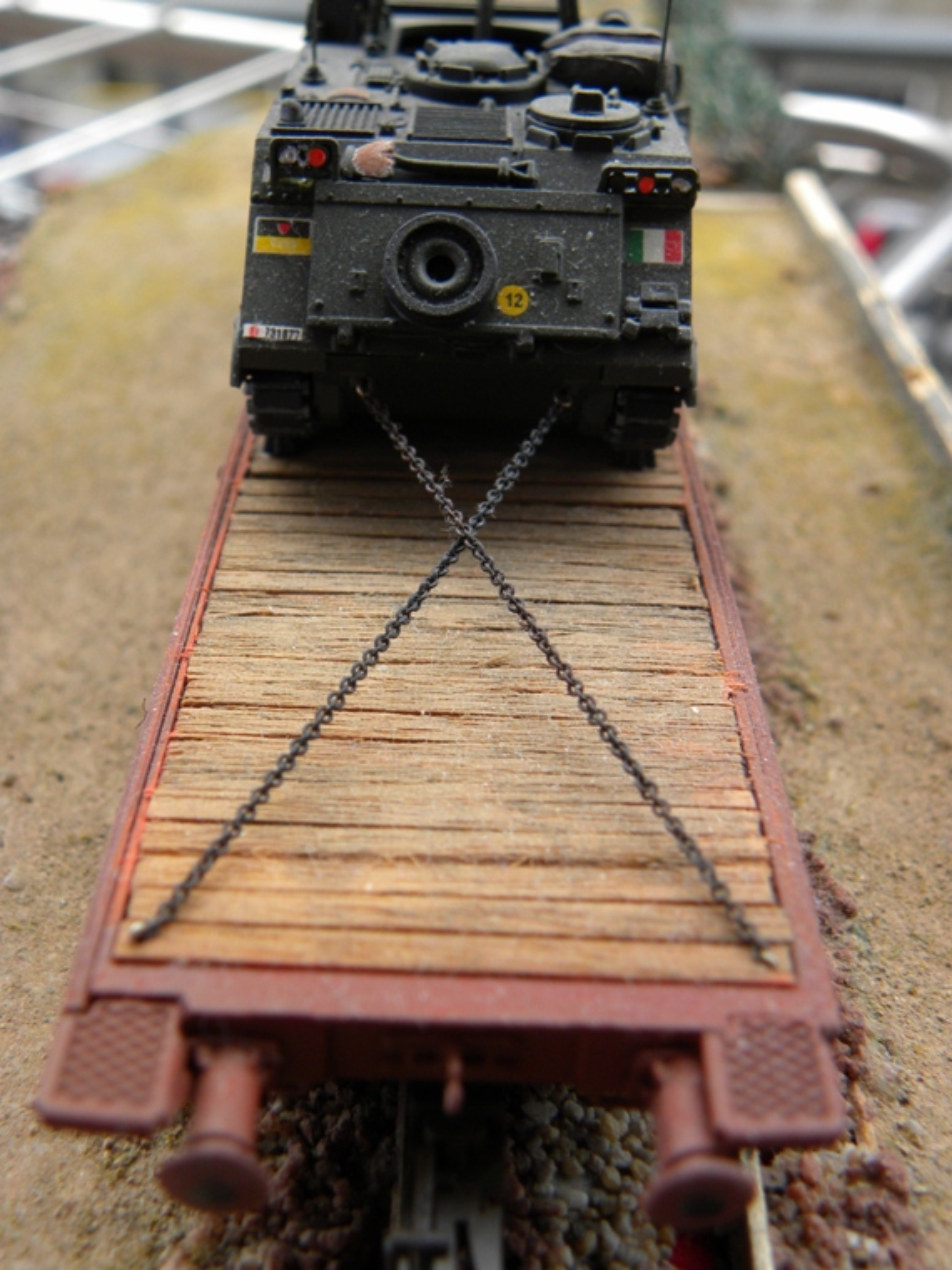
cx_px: 476
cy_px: 635
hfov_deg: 38.7
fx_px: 1357
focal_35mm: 37
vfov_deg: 50.1
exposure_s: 1/65.1
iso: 89
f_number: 3.2
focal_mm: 6.6
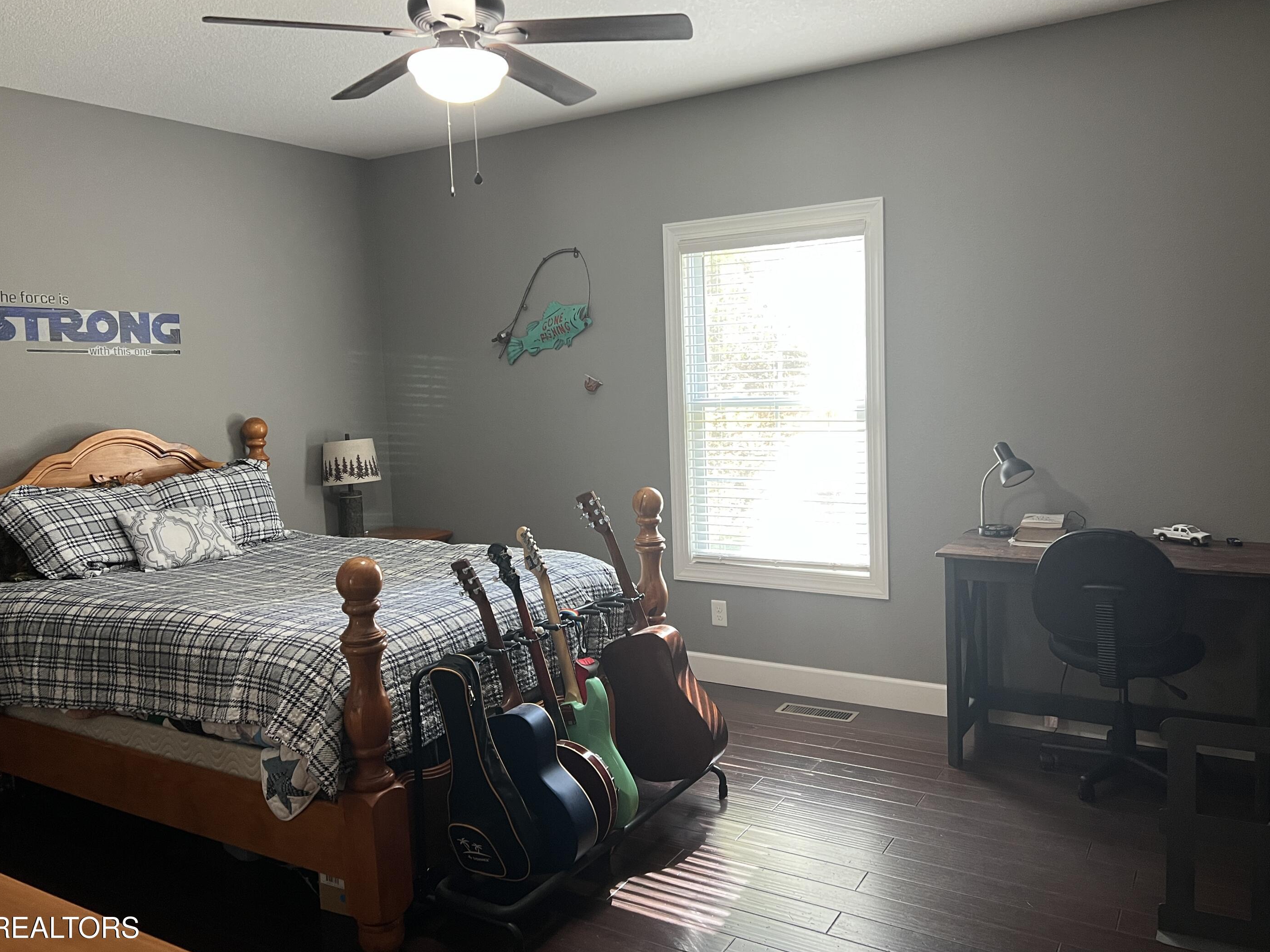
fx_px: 1027
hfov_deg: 63.4
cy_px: 462
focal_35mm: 28
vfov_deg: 49.7
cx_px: 606
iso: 250
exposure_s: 1/60
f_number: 1.5
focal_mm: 5.7
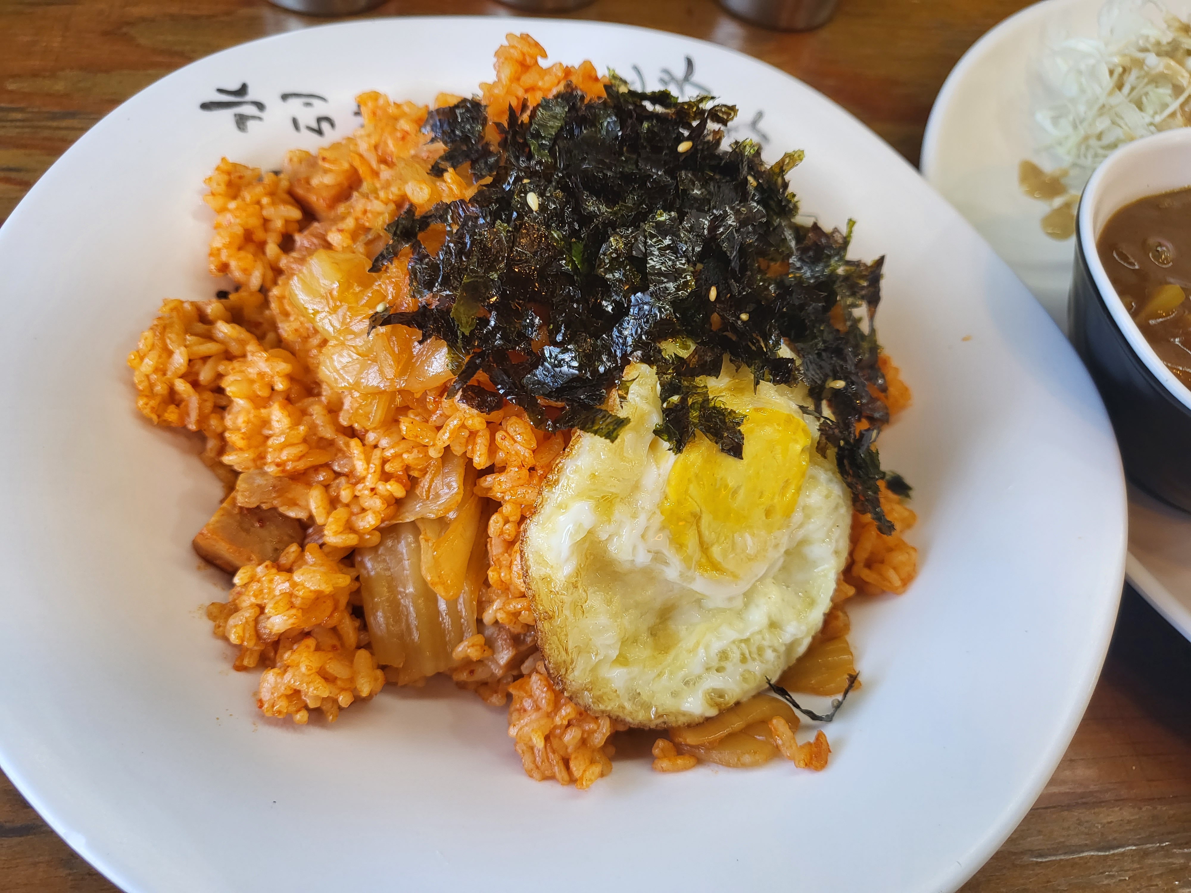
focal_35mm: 26
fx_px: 895
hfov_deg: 67.3
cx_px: 596
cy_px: 446
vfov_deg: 53.1
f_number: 1.8
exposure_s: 1/120
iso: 100
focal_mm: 4.25
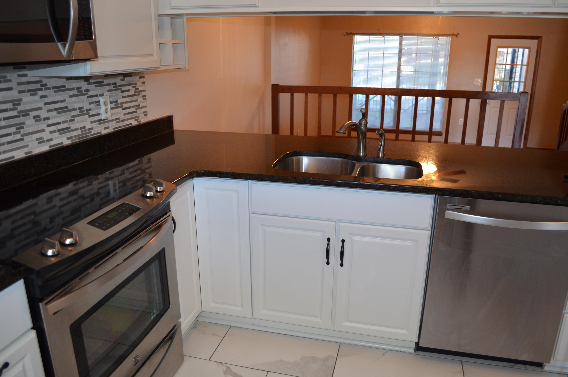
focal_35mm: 27
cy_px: 188
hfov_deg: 67.5
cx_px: 284
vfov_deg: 47.7
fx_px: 425
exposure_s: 1/60
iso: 720
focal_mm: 18
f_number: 3.5
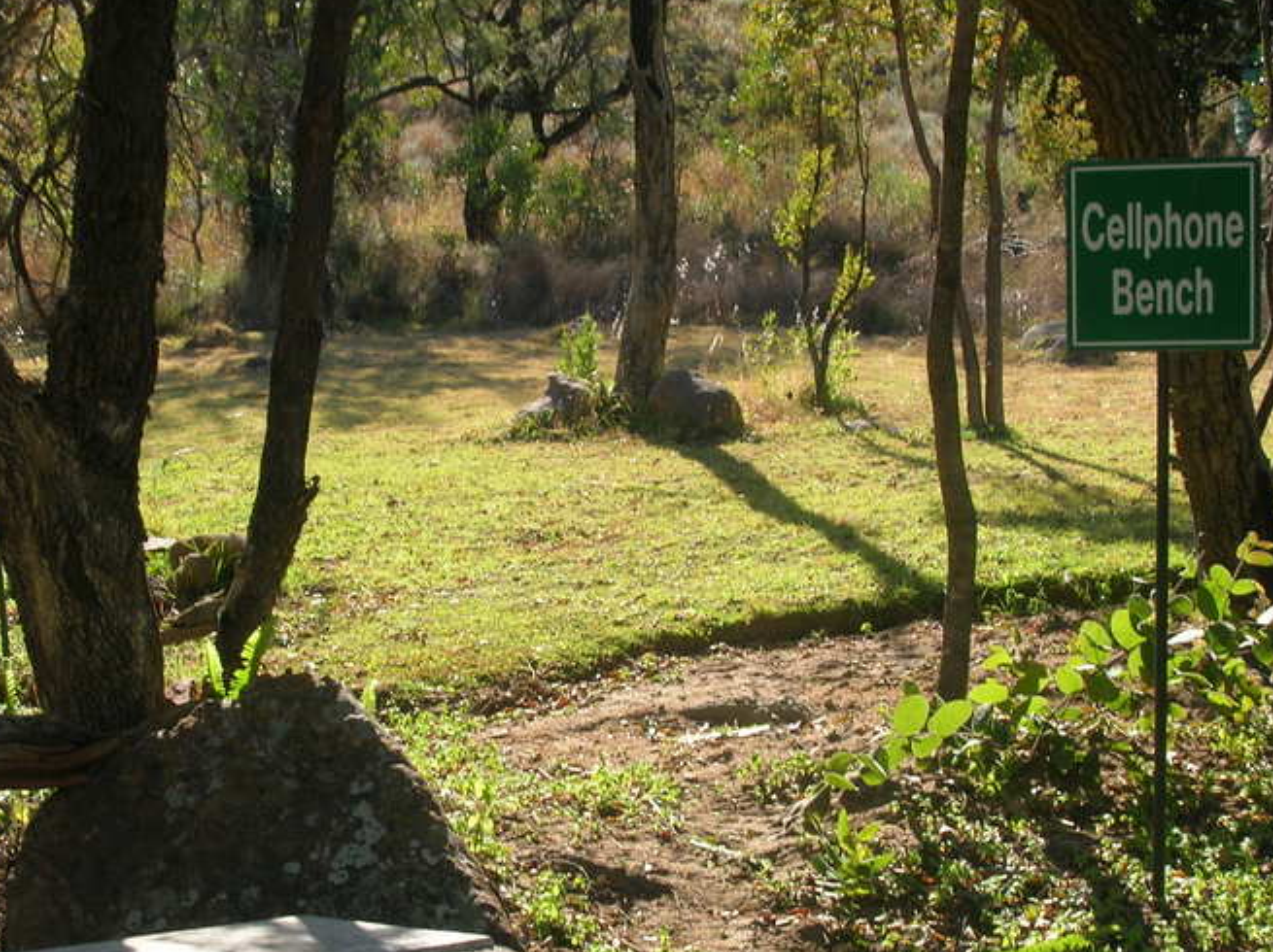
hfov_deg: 29.4
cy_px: 574
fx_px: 2425
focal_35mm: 66
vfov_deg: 22.2
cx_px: 568
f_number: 5.7
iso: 50
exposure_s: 1/118
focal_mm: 9
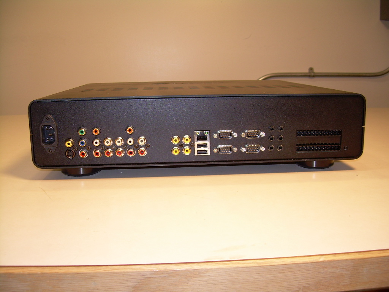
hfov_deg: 49.0
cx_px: 194
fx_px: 427
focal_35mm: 38
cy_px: 146
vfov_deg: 37.7
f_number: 2.8
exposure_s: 1/30
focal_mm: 6.3
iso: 50
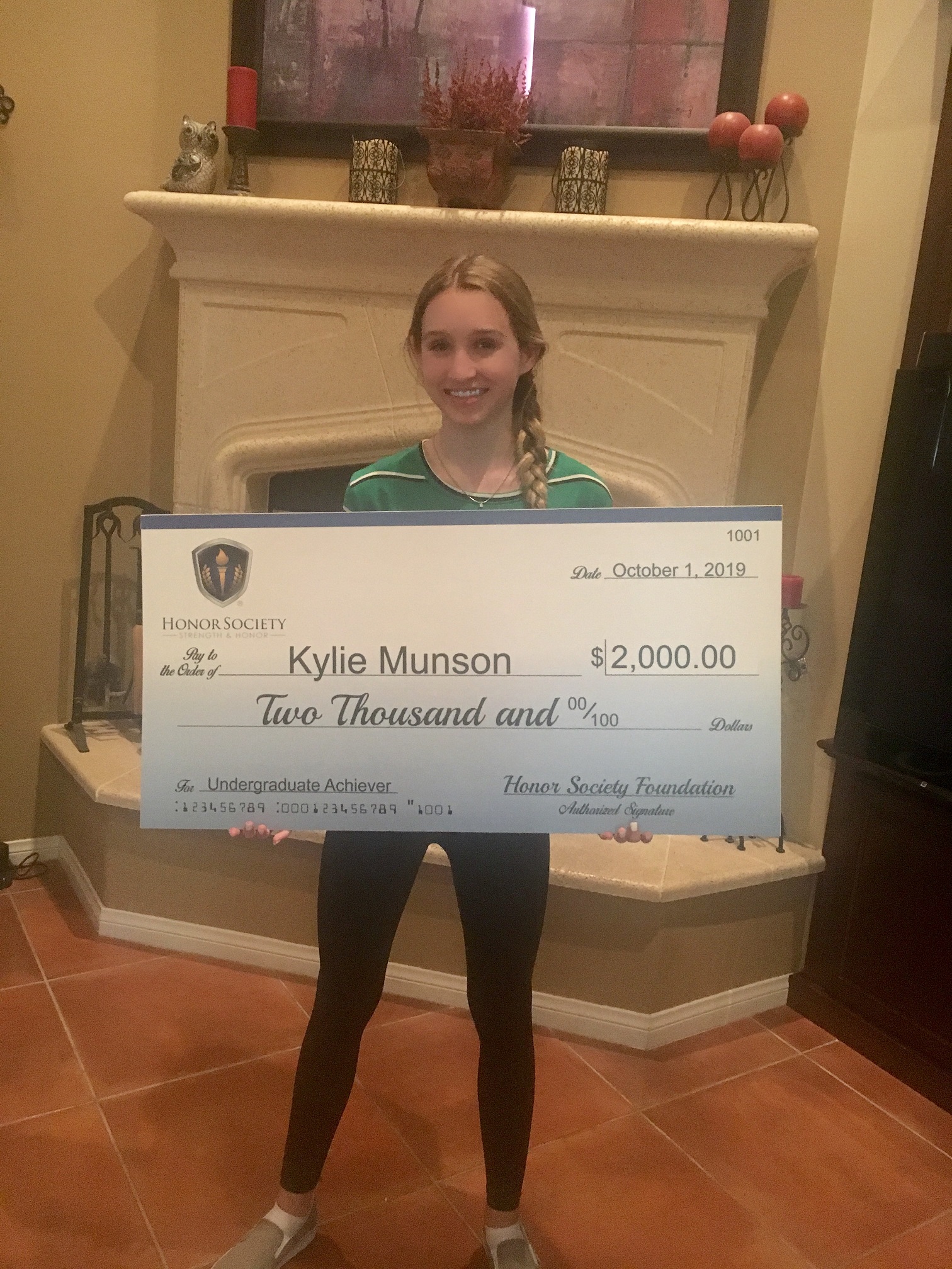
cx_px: 476
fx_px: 1063
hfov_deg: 48.2
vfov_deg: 61.7
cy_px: 634
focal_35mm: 29
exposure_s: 1/15
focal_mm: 4.15
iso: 400
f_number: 2.2
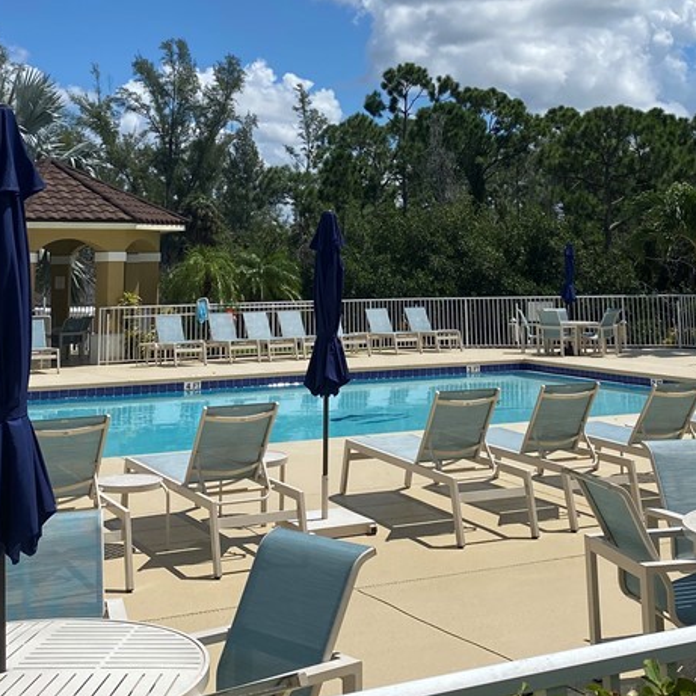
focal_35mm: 51
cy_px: 119
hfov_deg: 33.4
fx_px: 1160
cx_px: 390
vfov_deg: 32.3
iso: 32
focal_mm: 4.25
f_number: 1.8
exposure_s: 1/6061
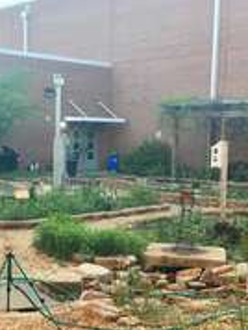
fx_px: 619
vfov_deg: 29.3
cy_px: 248
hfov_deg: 22.6
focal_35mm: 65
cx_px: 117
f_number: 2.2
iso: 40
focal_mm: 4.15
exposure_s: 1/120
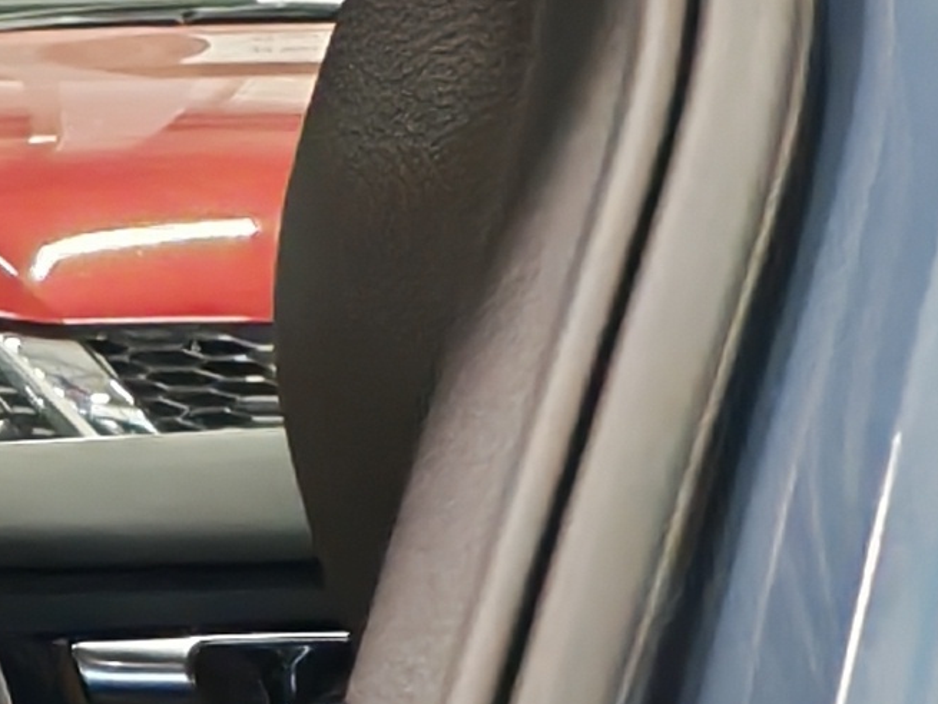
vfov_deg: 6.9
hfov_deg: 8.5
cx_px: -1710
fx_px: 5422
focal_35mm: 200
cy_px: 1915
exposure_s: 1/100
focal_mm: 6.12
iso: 1000
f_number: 1.9
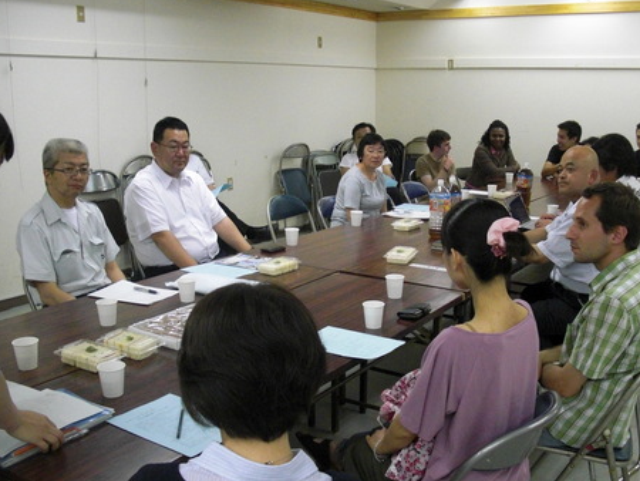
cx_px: 350
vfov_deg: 36.0
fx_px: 740
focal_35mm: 40
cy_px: 260
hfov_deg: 46.7
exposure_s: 1/100
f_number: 2.8
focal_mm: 6.3
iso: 400
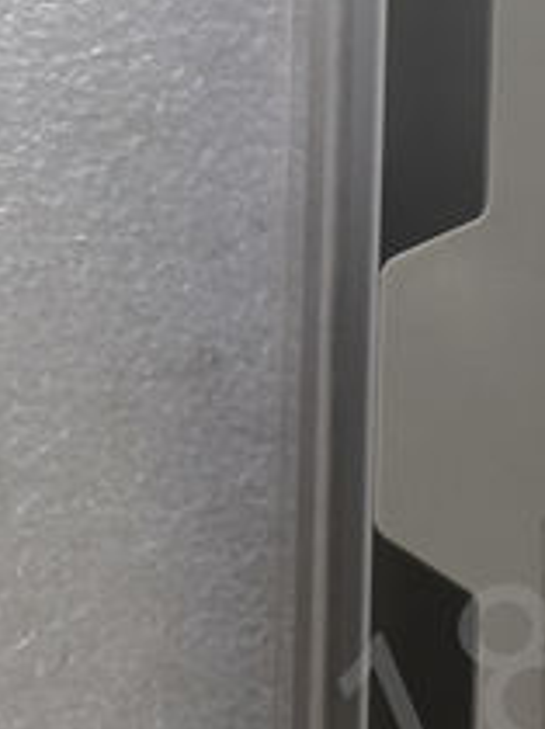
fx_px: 2167
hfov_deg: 13.5
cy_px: 760
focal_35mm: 103
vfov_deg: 18.5
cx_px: 809
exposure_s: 1/100
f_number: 1.8
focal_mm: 3.95
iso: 64
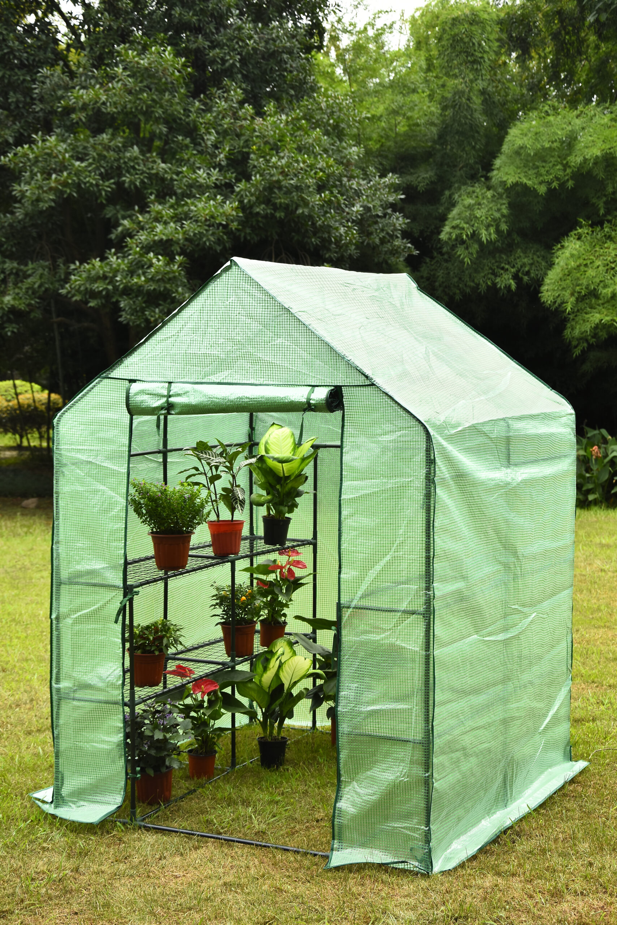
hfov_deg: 21.6
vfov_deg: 31.9
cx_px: 308
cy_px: 462
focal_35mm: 63
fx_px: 1619
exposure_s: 1/200
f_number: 6.3
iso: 200
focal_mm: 42
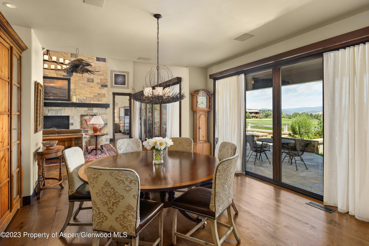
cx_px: 184
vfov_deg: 64.6
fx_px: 195
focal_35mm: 19
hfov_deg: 86.9
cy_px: 123
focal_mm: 19
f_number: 7.1
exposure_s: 1/1.25
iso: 200
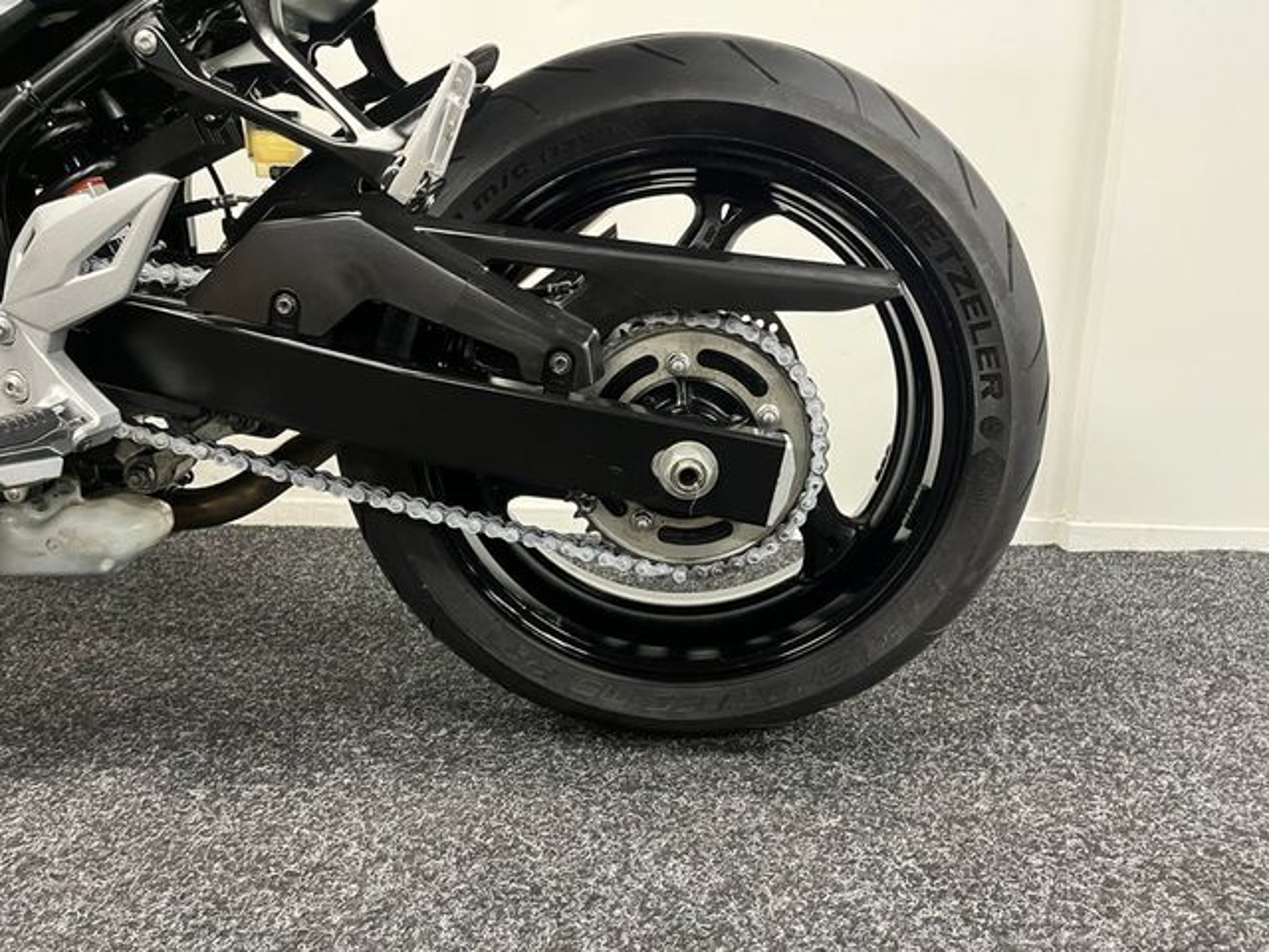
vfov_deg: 53.1
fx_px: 953
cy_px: 476
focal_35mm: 26
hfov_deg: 67.3
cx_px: 634
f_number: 1.6
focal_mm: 5.1
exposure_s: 1/33
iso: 400
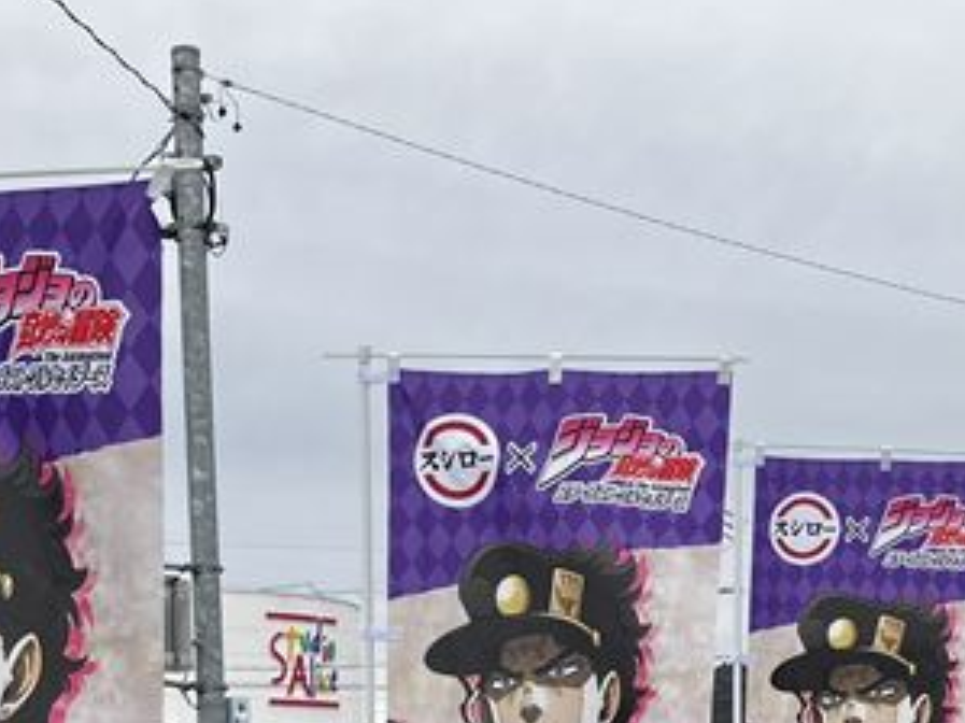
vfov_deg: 18.6
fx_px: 2090
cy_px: 871
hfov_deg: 25.9
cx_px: 587
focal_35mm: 75
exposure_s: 1/1012
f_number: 1.8
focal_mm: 3.99
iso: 32
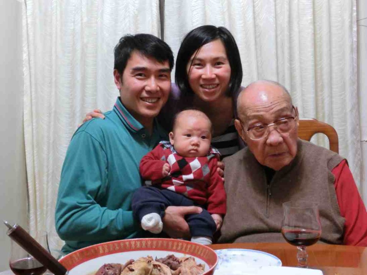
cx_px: 184
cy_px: 138
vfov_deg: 32.2
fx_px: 477
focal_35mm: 45
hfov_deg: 42.1
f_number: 4.5
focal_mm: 7.9
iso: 800
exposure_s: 1/13
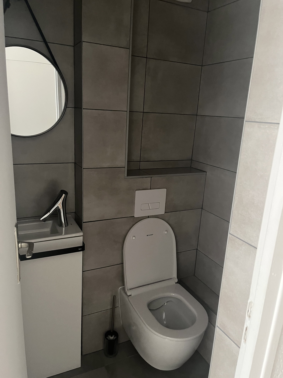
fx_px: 283
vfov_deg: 67.3
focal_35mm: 26
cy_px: 189
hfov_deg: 53.1
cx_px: 142
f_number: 1.6
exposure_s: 1/32
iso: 640
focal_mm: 5.1
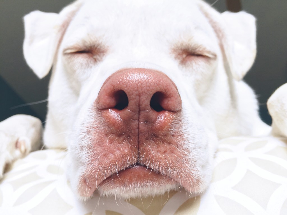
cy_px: 108
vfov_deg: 48.2
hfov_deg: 61.7
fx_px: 240
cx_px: 144
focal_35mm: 29
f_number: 2.2
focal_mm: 4.15
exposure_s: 1/30
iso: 32
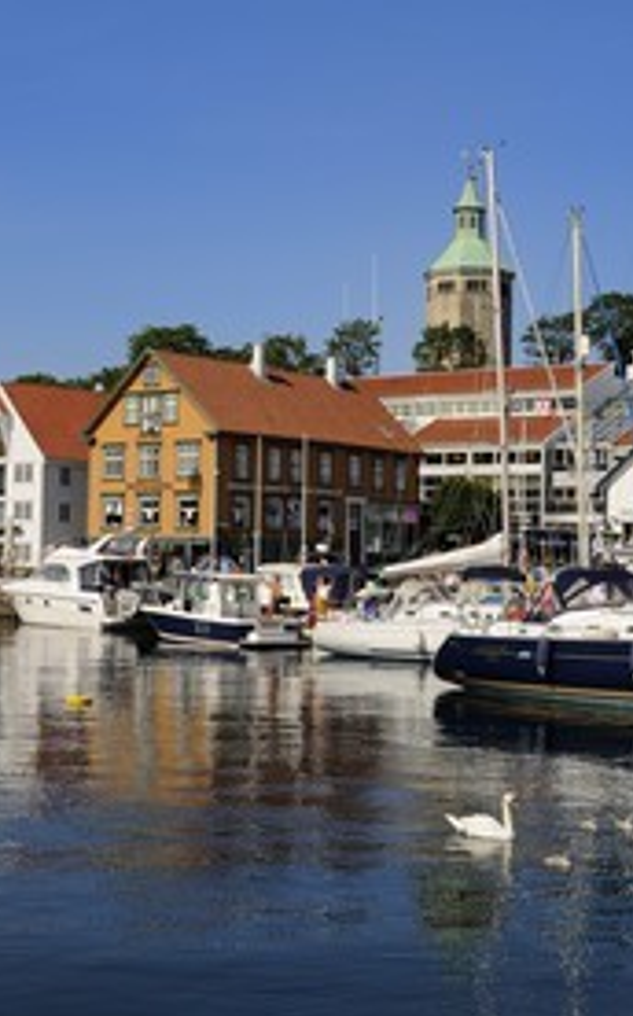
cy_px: 504
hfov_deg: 21.9
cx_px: 390
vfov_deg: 34.6
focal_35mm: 59
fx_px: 1632
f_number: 18
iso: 200
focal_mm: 38
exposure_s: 1/160
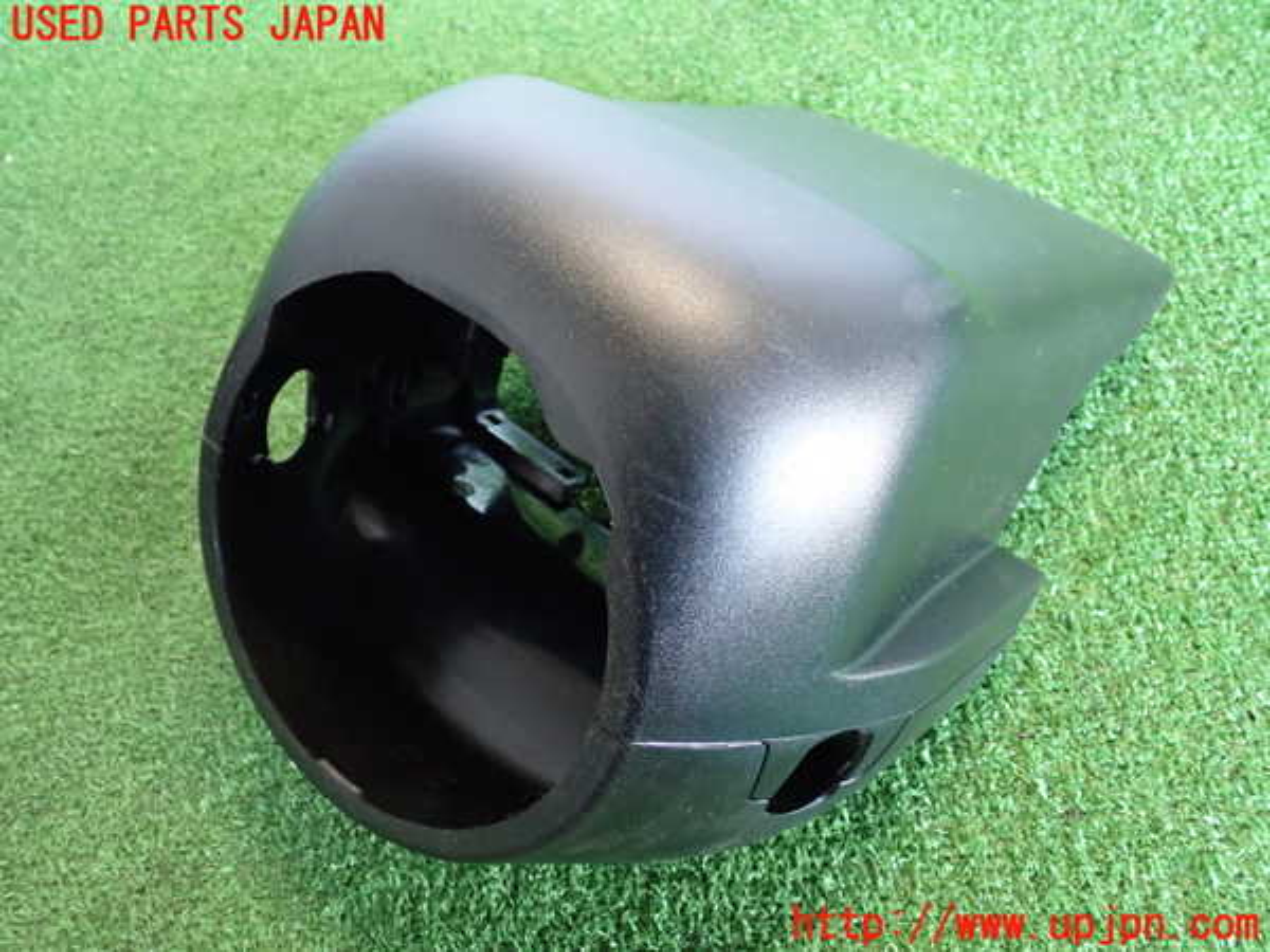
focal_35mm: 36
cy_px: 476
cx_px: 635
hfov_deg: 51.4
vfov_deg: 39.7
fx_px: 1321
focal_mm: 6.37
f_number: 2.5
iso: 640
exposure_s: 1/40
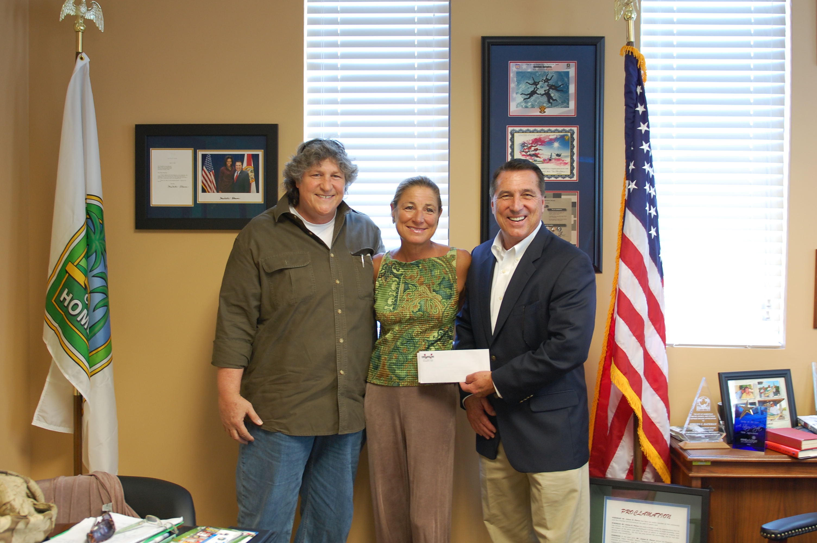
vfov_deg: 34.1
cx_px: 408
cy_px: 272
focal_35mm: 39
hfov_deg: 49.6
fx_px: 884
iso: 400
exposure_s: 1/25
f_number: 2.8
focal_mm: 26
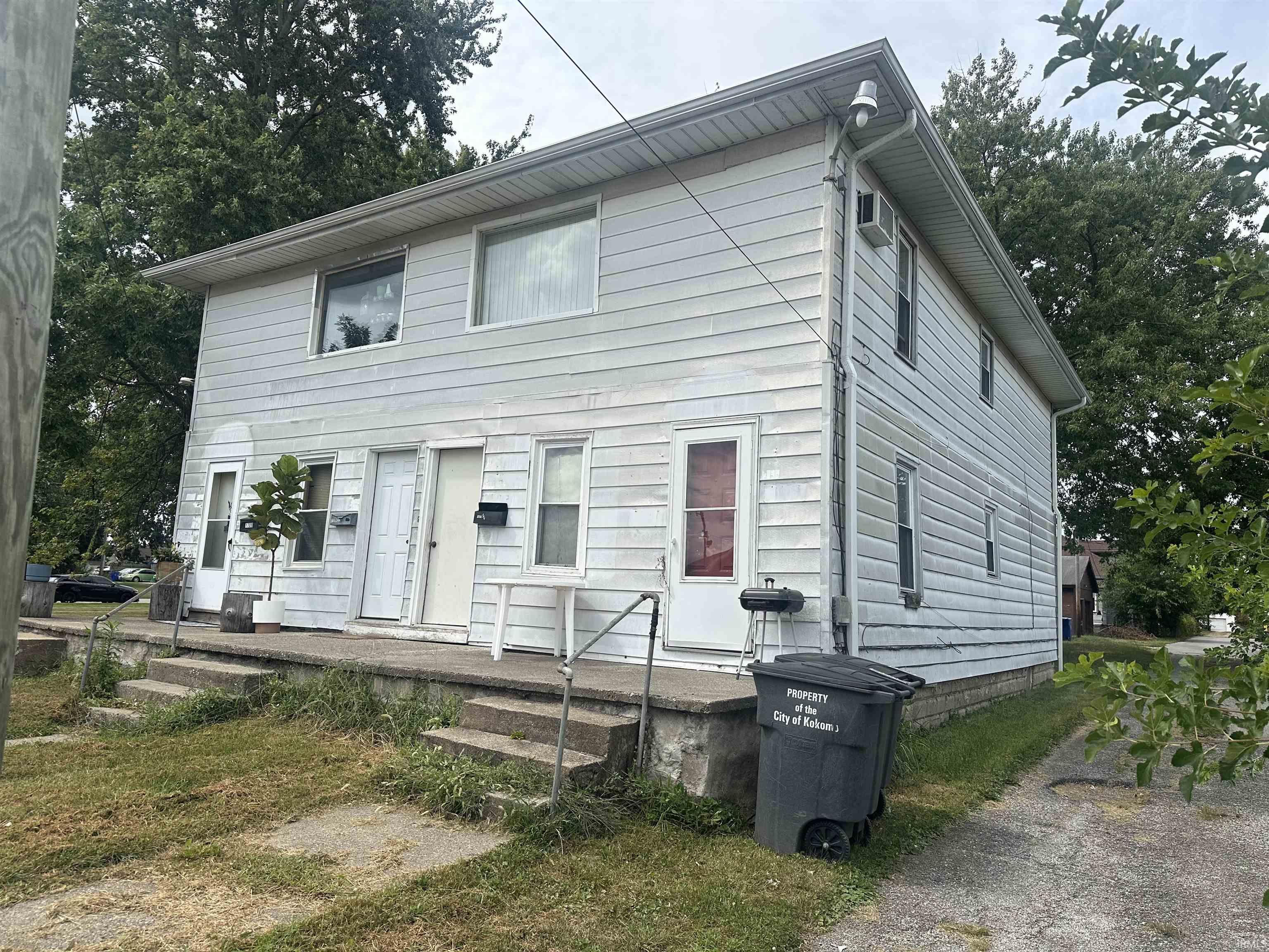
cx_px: 634
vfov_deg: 56.8
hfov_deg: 71.6
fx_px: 880
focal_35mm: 24
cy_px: 476
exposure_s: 1/4348
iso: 80
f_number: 1.78
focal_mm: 6.86
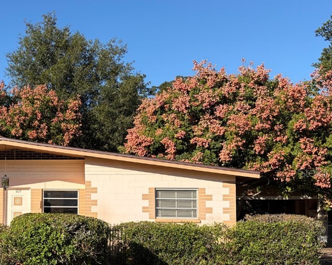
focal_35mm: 45
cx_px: 59
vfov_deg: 33.2
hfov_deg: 39.3
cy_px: 172
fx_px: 442
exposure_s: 1/2865
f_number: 1.6
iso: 64
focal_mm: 5.96
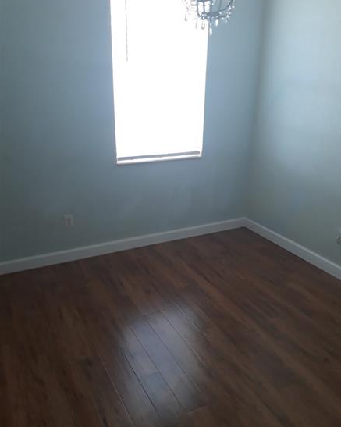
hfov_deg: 48.5
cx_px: 175
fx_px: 379
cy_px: 228
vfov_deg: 58.7
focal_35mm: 30
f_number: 1.7
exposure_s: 1/40
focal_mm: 3.7
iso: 160
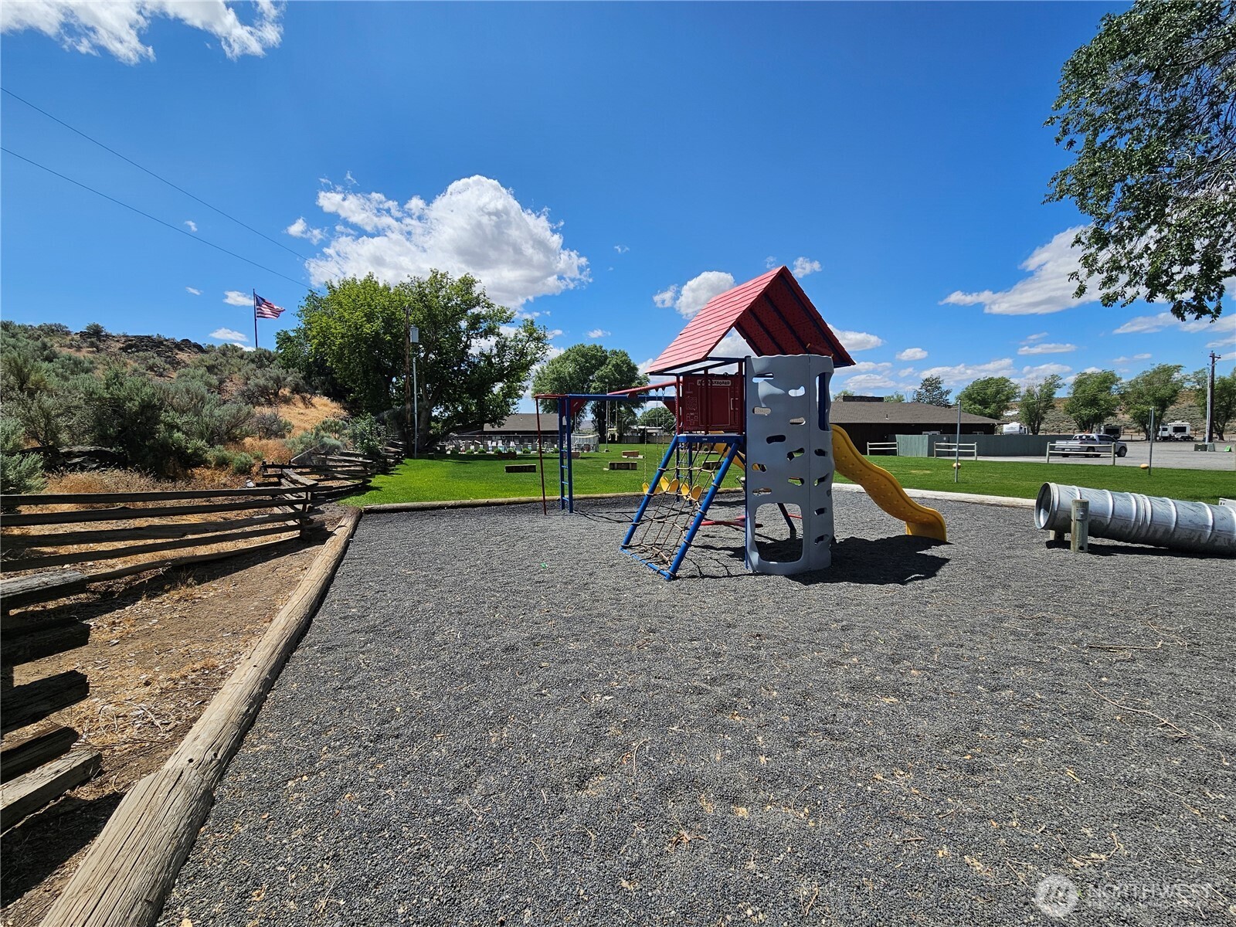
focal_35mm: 13
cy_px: 464
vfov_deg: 89.9
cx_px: 618
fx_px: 464
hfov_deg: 106.2
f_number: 2.2
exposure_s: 1/3238
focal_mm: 2.2
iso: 50
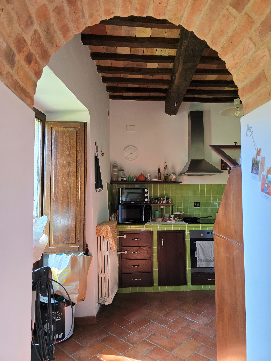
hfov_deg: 58.9
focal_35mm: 23
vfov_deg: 73.9
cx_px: 136
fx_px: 240
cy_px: 180
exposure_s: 1/100
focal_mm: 6.3
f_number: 1.7
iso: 400
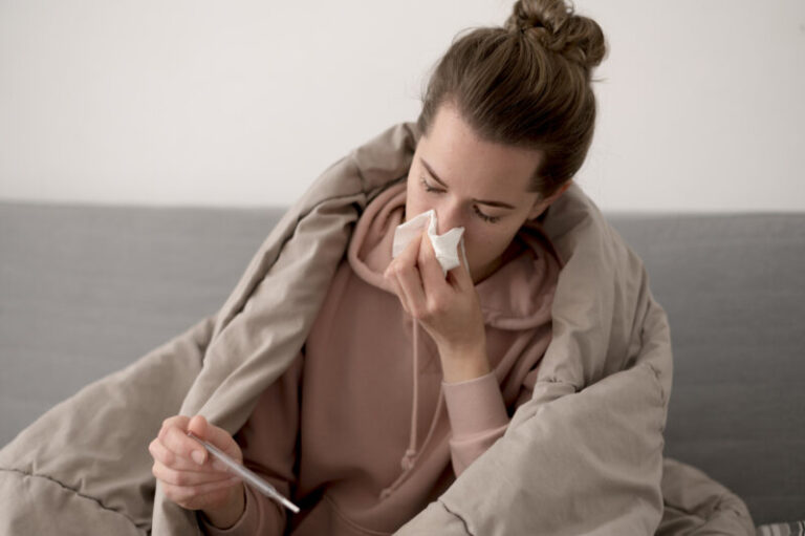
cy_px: 268
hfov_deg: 39.6
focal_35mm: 50
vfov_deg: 27.0
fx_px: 1117
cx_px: 402
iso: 250
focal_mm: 50
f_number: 2.2
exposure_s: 1/160
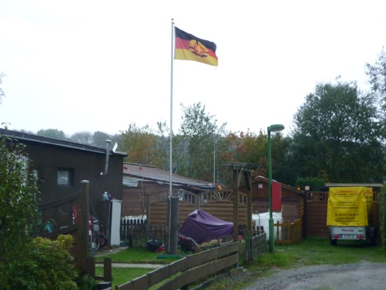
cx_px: 193
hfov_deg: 36.8
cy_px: 145
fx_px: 580
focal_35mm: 52
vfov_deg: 28.0
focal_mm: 8.6
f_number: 3.3
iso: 320
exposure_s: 1/40
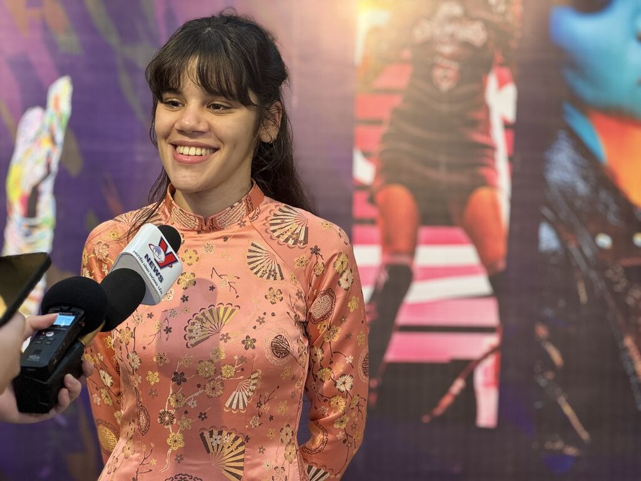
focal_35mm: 77
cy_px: 240
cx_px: 320
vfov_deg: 19.1
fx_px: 1426
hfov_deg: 25.3
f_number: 2.8
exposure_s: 1/50
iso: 320
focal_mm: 9
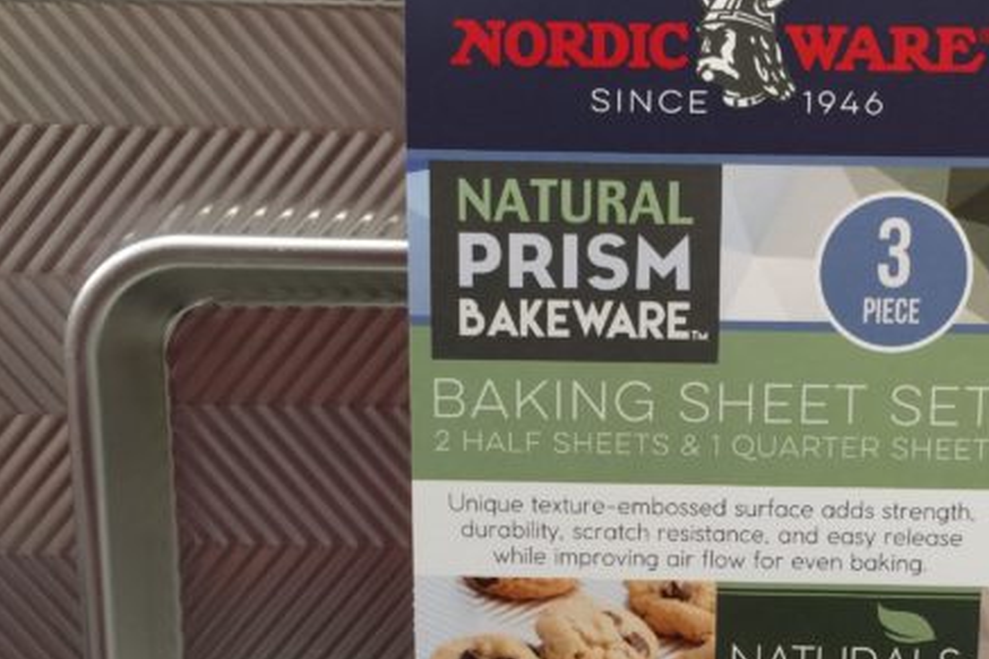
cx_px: 665
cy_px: 559
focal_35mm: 53
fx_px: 1455
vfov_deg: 24.9
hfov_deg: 37.1
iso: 80
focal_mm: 4.15
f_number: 2.2
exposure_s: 1/30
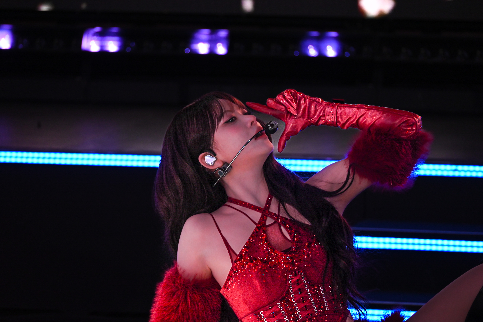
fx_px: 4697
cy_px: 161
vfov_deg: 3.9
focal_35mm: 350
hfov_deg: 5.9
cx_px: 242
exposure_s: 1/400
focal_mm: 350
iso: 2500
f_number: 8
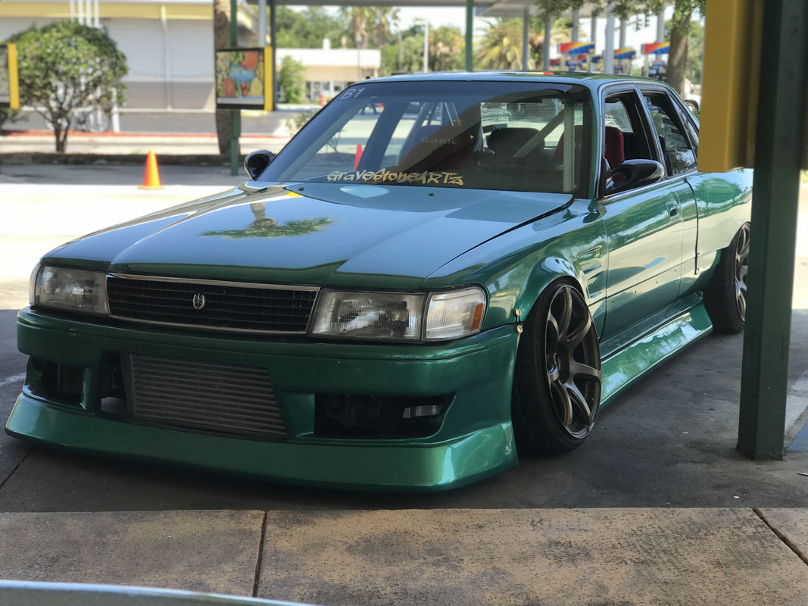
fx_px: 1330
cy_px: 303
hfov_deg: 33.8
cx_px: 404
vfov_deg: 25.7
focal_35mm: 57
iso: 20
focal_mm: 6.6
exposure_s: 1/205
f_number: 2.8
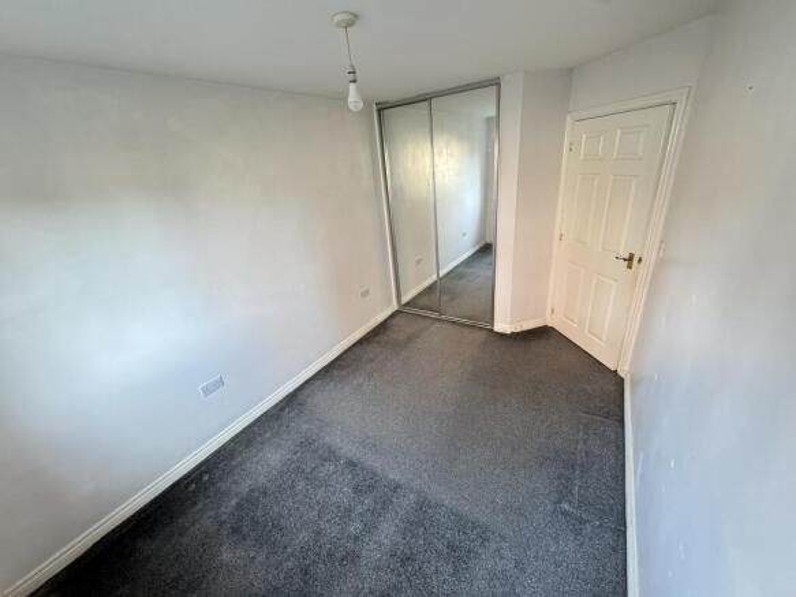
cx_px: 398
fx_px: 322
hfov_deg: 102.1
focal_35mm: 14
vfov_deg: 85.7
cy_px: 298
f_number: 2.2
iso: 320
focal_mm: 2.22
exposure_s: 1/50
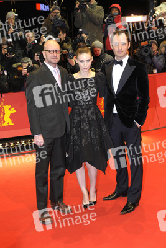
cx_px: 83
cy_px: 124
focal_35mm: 48
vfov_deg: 41.1
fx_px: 332
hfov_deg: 28.1
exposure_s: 1/80
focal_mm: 32
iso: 400
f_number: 5.6
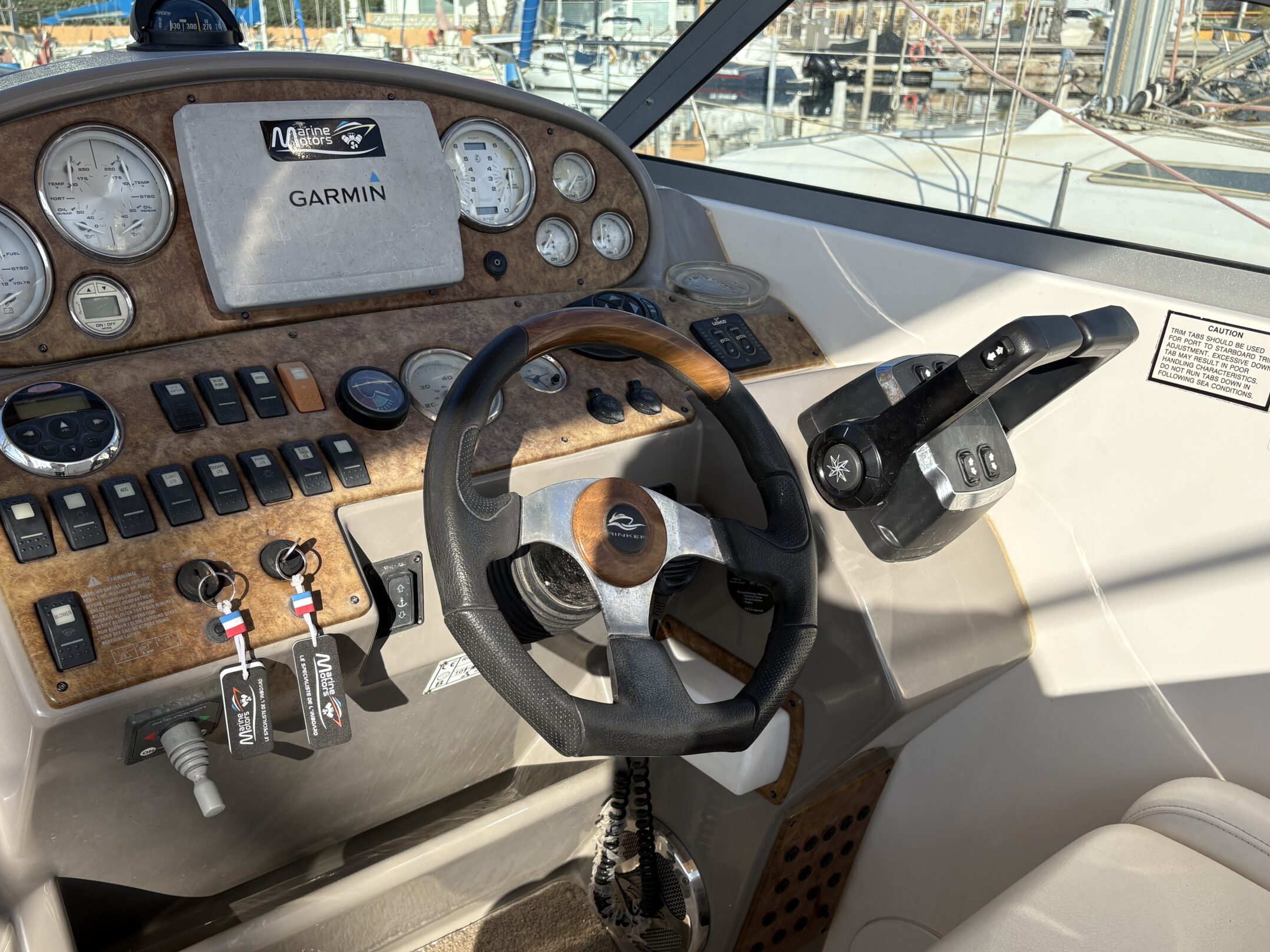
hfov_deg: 58.1
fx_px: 1137
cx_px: 548
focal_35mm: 31
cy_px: 545
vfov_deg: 45.3
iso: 50
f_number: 1.6
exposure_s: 1/2283
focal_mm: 5.96
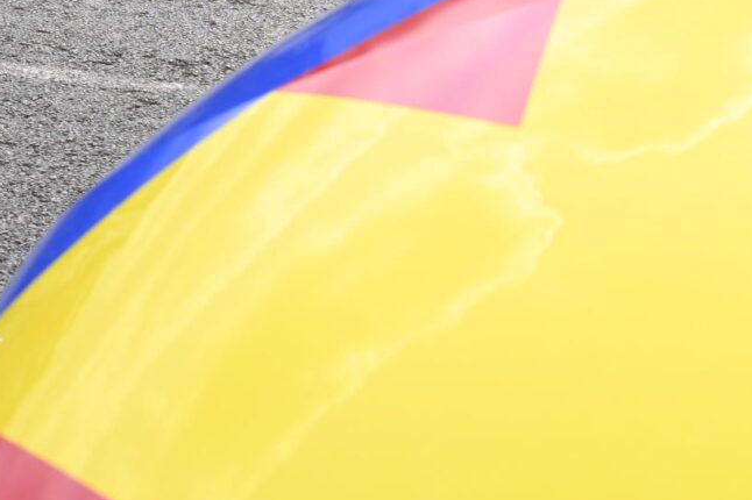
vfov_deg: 11.5
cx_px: 402
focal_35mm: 115
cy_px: -222
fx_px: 2401
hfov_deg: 17.8
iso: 80
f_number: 7.1
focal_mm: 29
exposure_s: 1/400
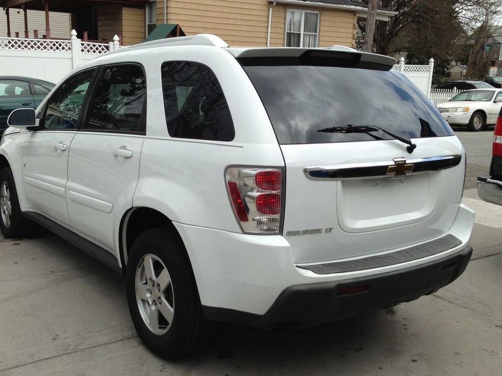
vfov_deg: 35.1
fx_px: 594
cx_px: 232
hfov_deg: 45.7
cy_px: 196
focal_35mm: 41
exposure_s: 1/1153
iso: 50
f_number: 2.4
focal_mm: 4.13
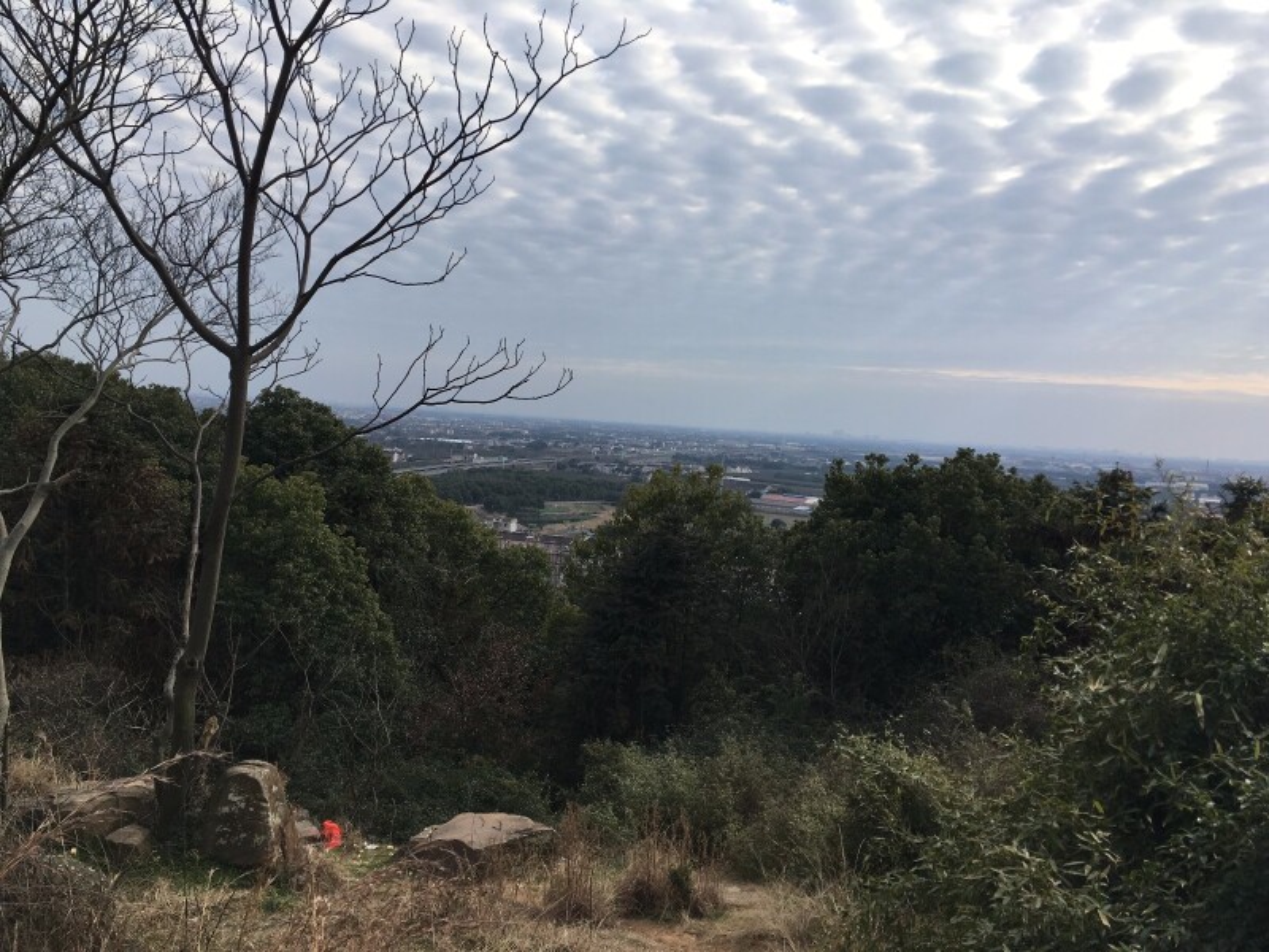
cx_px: 634
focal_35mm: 29
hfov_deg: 61.7
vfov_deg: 48.2
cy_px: 476
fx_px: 1063
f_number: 2.2
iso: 25
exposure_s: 1/1068
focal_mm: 4.15
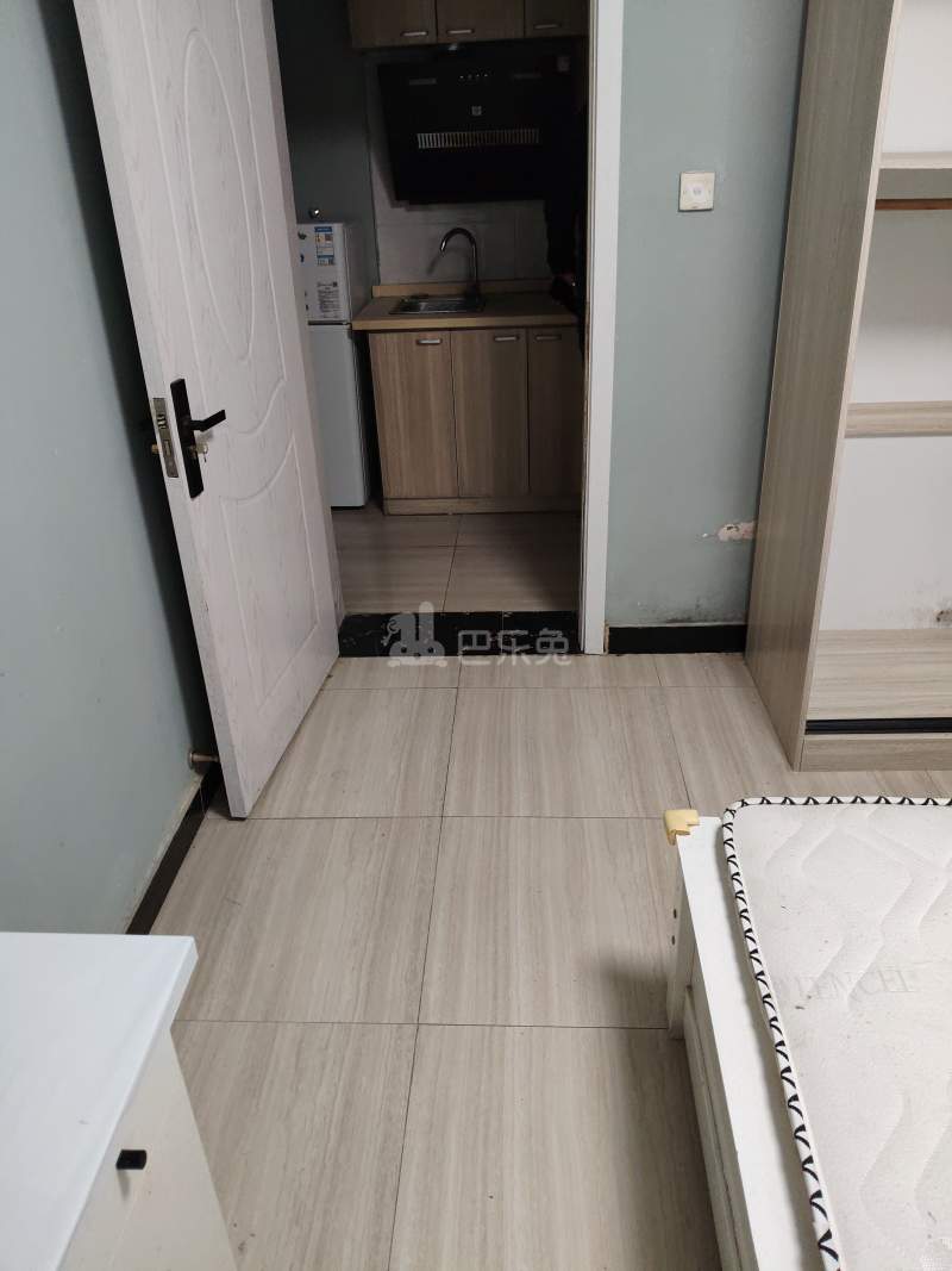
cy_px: 636
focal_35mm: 26
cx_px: 476
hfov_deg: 53.1
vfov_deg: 67.3
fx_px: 954
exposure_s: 1/50
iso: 871
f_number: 1.88
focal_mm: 4.84
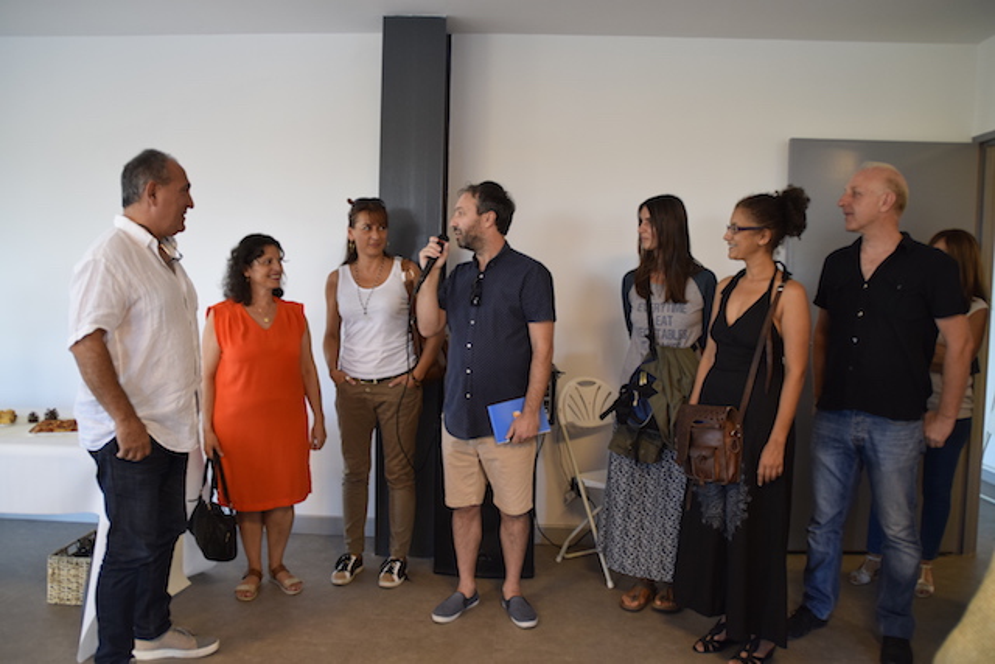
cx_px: 498
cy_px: 332
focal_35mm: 27
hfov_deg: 67.4
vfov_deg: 48.0
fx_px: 746
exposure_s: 1/60
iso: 800
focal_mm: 18
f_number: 3.5
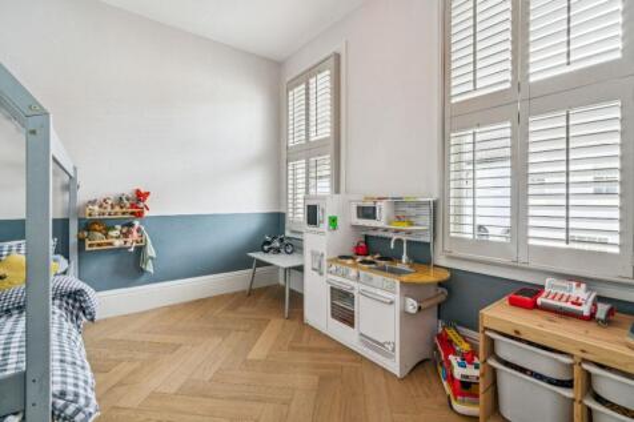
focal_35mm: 16
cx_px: 317
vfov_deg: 73.7
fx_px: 282
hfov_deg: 96.8
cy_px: 211
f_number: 11
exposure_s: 1/15
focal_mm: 16
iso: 400
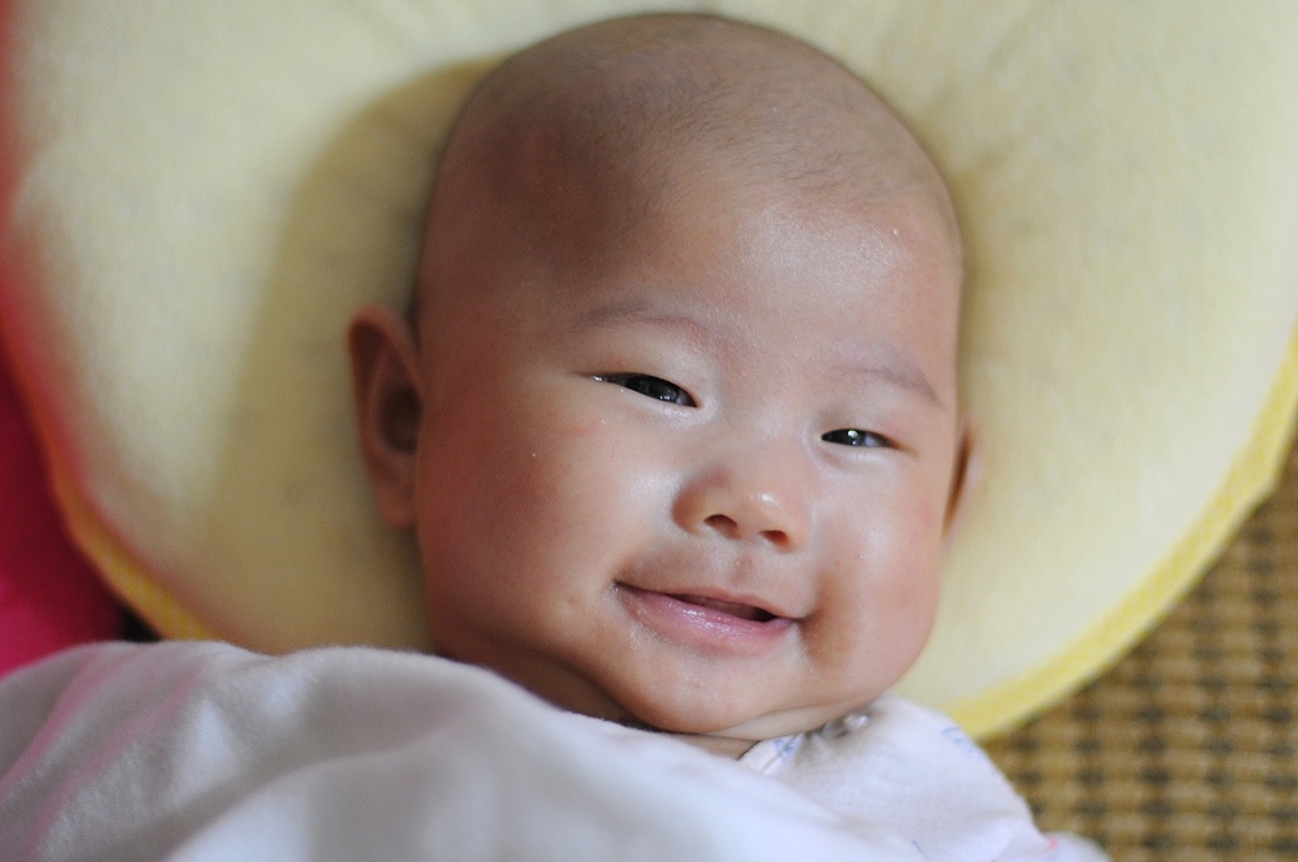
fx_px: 2701
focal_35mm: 75
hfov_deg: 27.0
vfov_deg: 18.1
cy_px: 431
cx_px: 649
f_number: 1.4
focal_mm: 50
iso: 400
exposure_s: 1/50
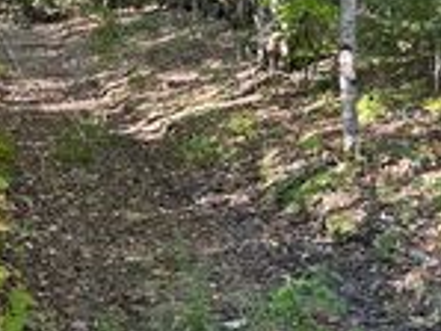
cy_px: 152
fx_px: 956
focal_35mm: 75
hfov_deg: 24.8
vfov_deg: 19.7
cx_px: 7
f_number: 1.5
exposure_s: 1/121
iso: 100
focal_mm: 5.7
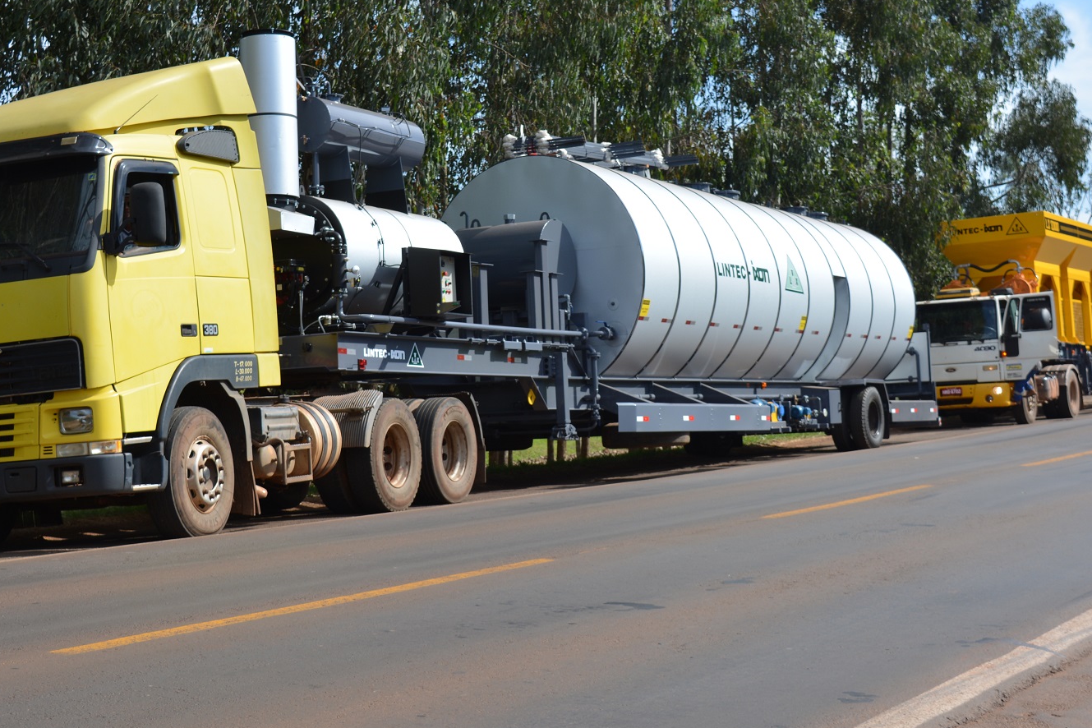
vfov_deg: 20.9
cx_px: 531
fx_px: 1972
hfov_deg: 31.0
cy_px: 270
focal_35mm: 65
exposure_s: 1/250
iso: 100
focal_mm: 32
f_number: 8
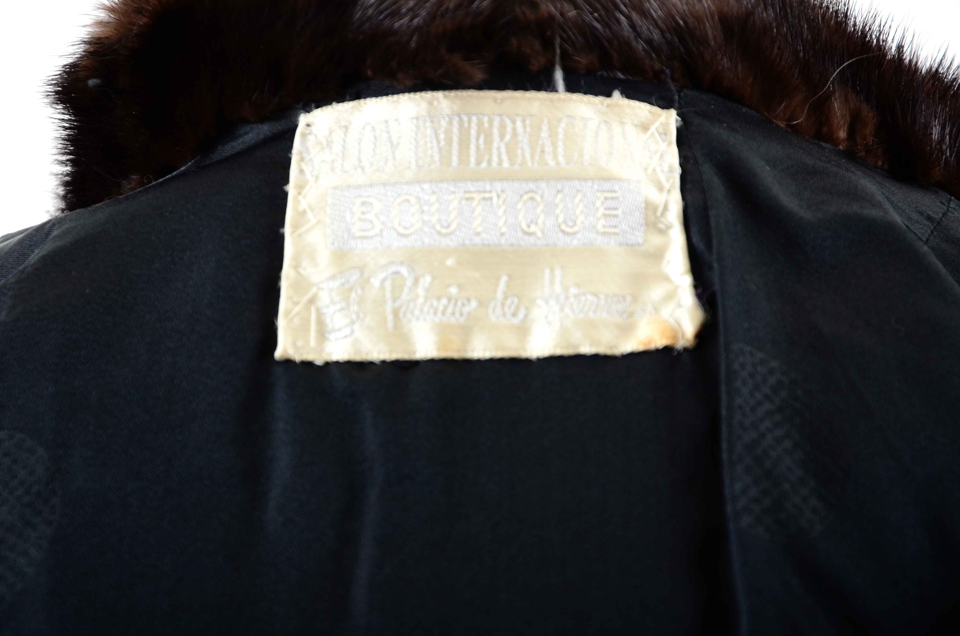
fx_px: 4191
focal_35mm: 158
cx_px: 480
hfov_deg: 13.1
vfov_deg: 8.7
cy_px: 318
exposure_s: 1/250
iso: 200
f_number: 7.1
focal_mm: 105
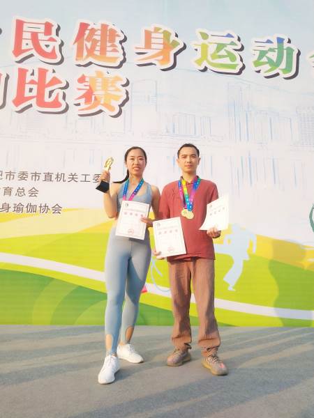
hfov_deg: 46.8
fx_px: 363
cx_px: 157
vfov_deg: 60.0
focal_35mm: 30
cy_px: 209
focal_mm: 3.95
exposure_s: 1/941
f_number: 1.8
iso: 50
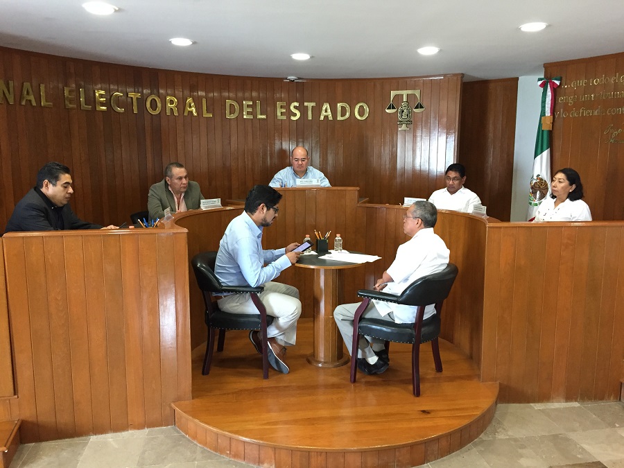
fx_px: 523
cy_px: 234
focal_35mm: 29
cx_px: 312
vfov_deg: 48.2
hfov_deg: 61.7
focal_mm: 4.15
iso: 250
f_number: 2.2
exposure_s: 1/24
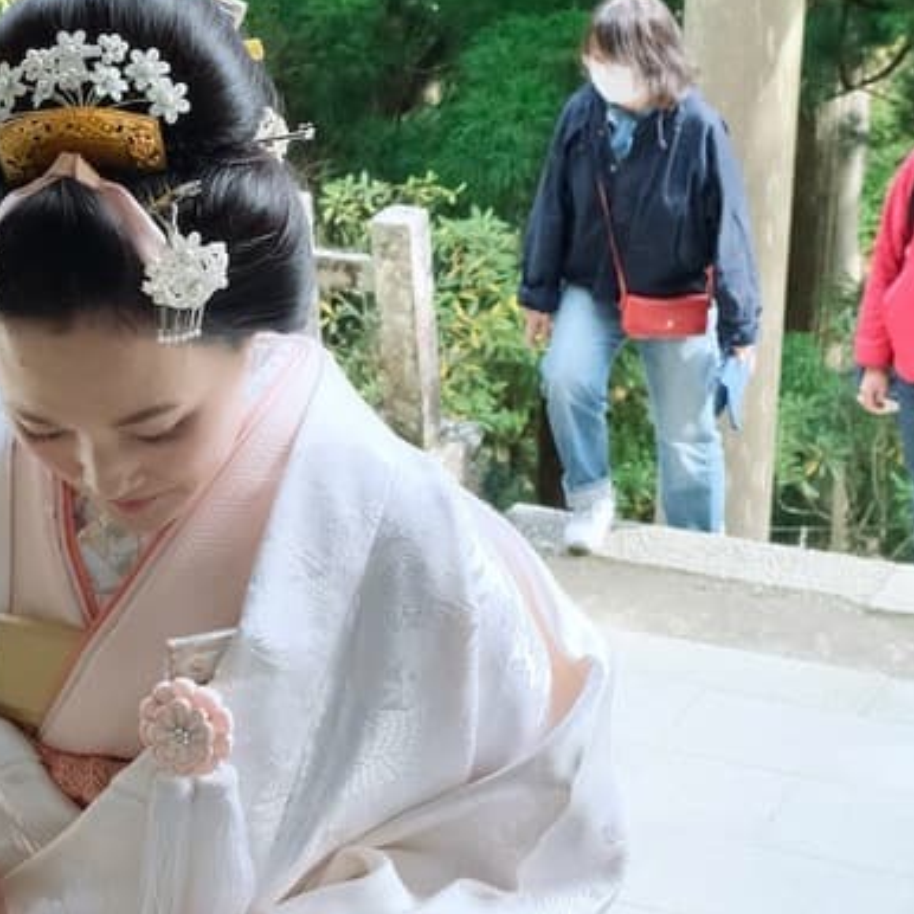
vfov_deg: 18.3
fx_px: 2838
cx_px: 137
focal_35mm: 95
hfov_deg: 18.1
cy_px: 424
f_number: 6.4
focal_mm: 20.2
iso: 1600
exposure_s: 1/200
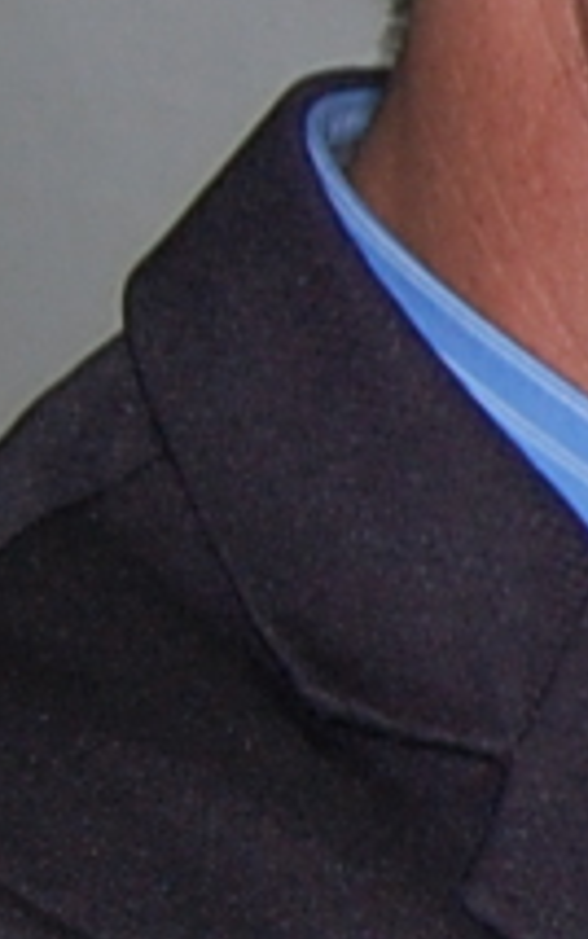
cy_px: 1005
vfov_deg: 6.5
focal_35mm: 322
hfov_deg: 3.8
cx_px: 2615
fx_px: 8245
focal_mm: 30
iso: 400
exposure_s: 1/60
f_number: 4.2
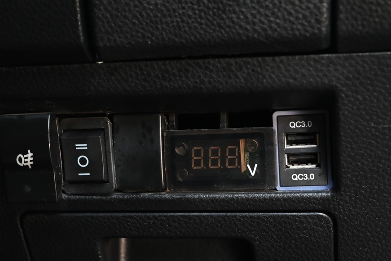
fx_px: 782
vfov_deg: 18.9
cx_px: 153
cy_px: 164
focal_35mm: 72
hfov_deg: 28.0
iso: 2000
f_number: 6.3
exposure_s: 1/40
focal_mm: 38
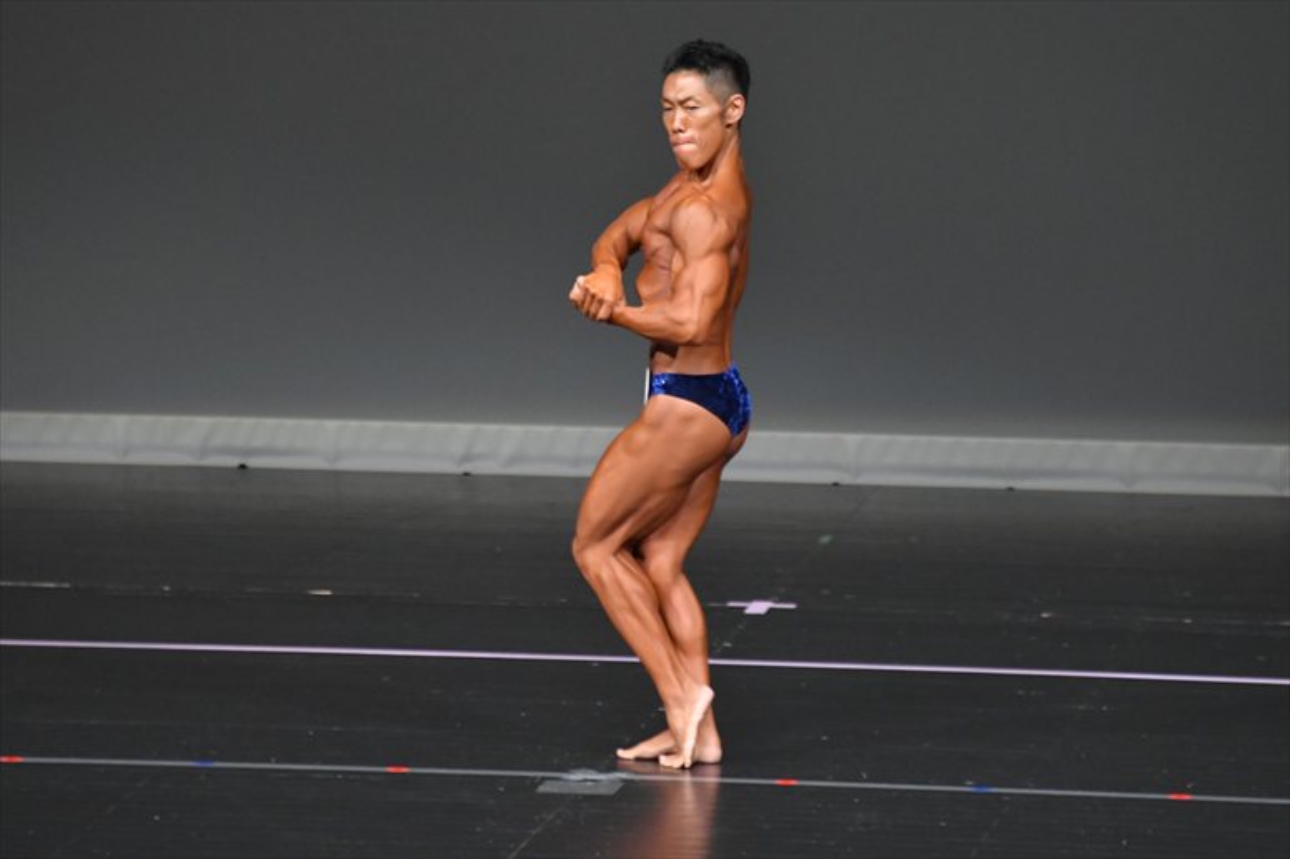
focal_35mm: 375
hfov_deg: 5.5
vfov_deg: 3.7
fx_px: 13431
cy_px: 430
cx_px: 645
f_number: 5.6
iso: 4000
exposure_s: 1/400
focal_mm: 250
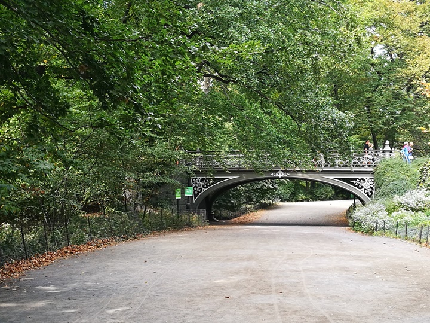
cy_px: 162
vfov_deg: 28.6
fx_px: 634
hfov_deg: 37.5
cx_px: 215
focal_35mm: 51
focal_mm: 4.5
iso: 64
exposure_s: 1/60
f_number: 2.2
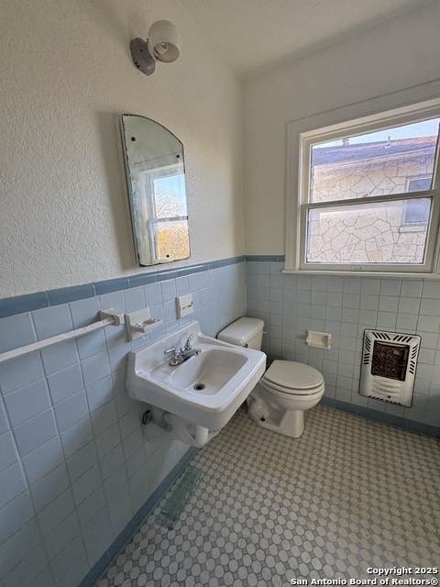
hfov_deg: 85.7
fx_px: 237
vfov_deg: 102.1
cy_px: 294
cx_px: 220
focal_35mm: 14
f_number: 2.2
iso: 80
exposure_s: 1/99
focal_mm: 2.22
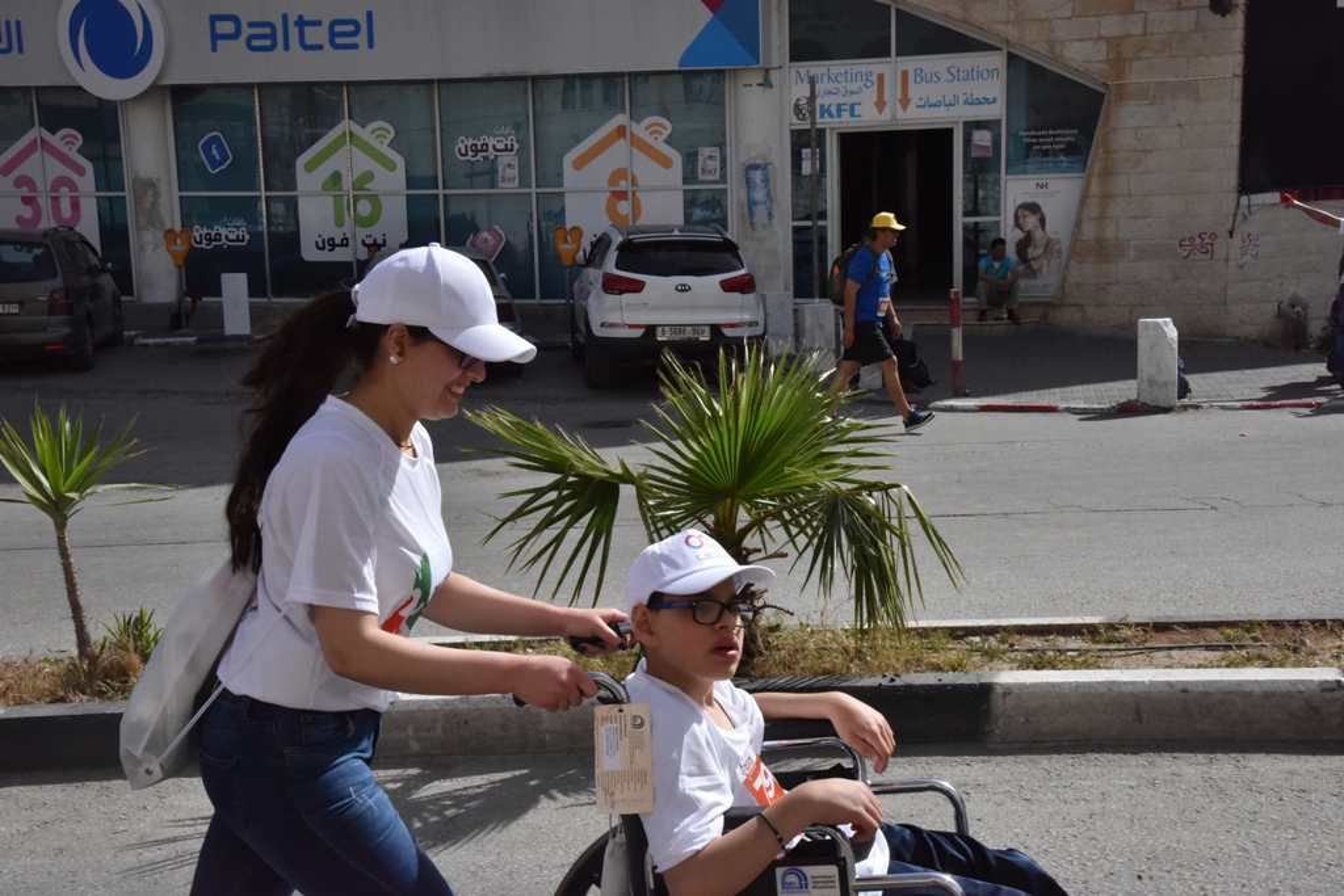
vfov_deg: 27.0
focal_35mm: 50
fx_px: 1867
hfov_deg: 39.6
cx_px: 672
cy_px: 448
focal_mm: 50
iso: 2500
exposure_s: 1/2000
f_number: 22
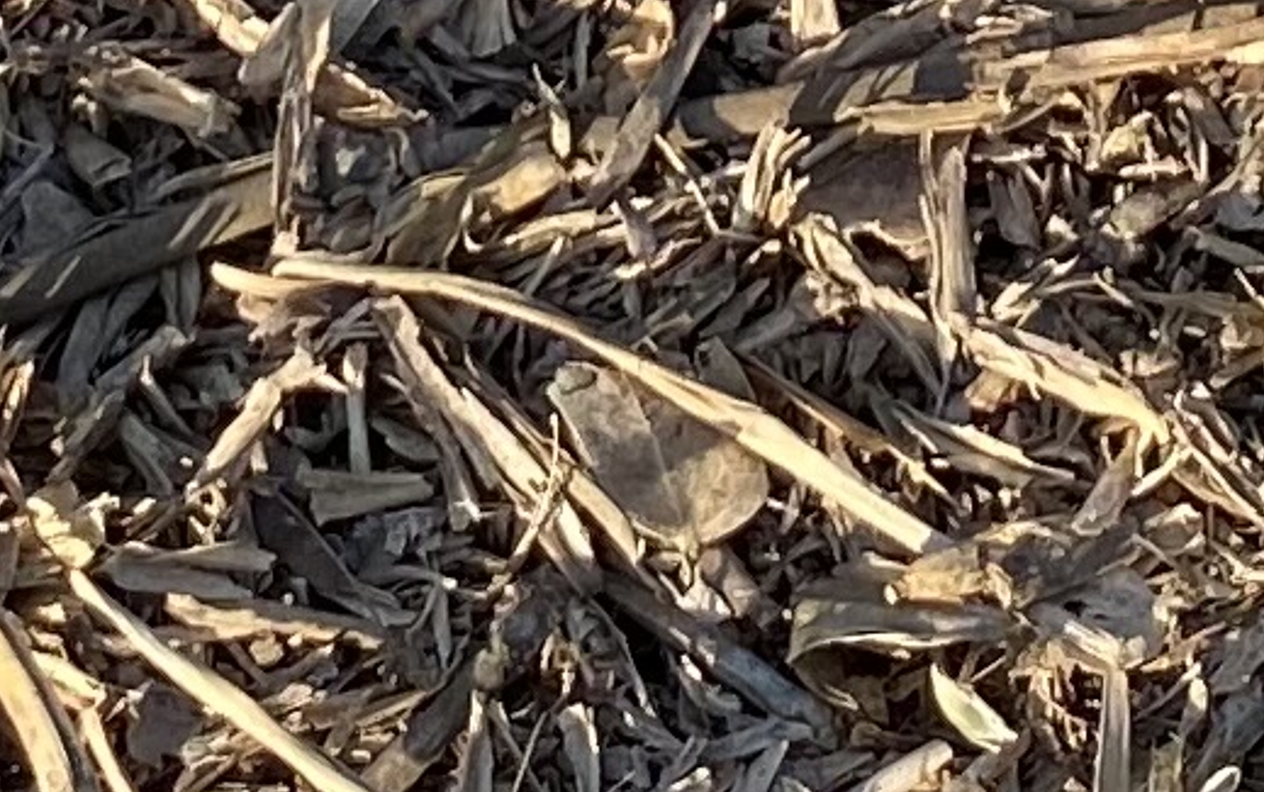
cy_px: -1279
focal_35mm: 214
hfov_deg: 9.8
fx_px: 7376
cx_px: 619
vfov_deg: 5.8
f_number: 1.8
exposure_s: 1/733
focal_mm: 4.25
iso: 32
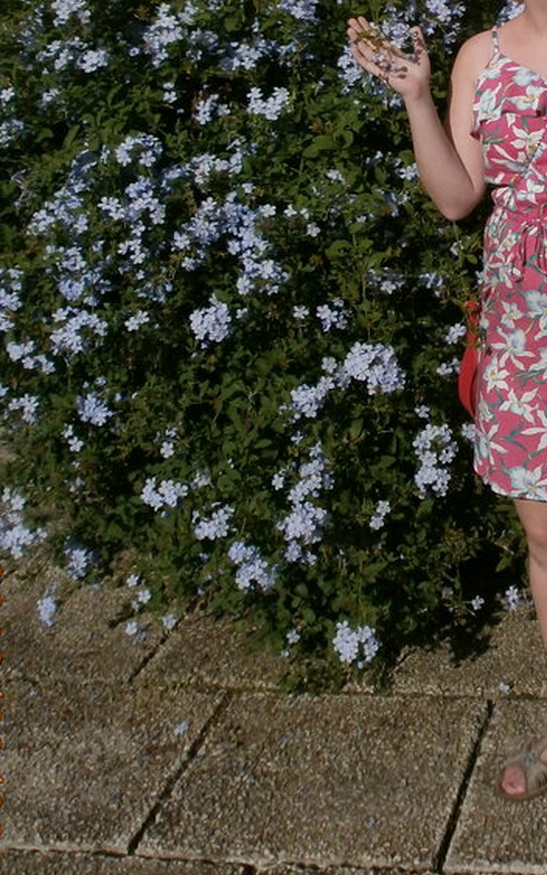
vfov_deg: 31.3
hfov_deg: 20.7
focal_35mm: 61
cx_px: 533
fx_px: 1455
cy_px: 23
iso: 100
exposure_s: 1/400
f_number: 10
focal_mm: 4.8
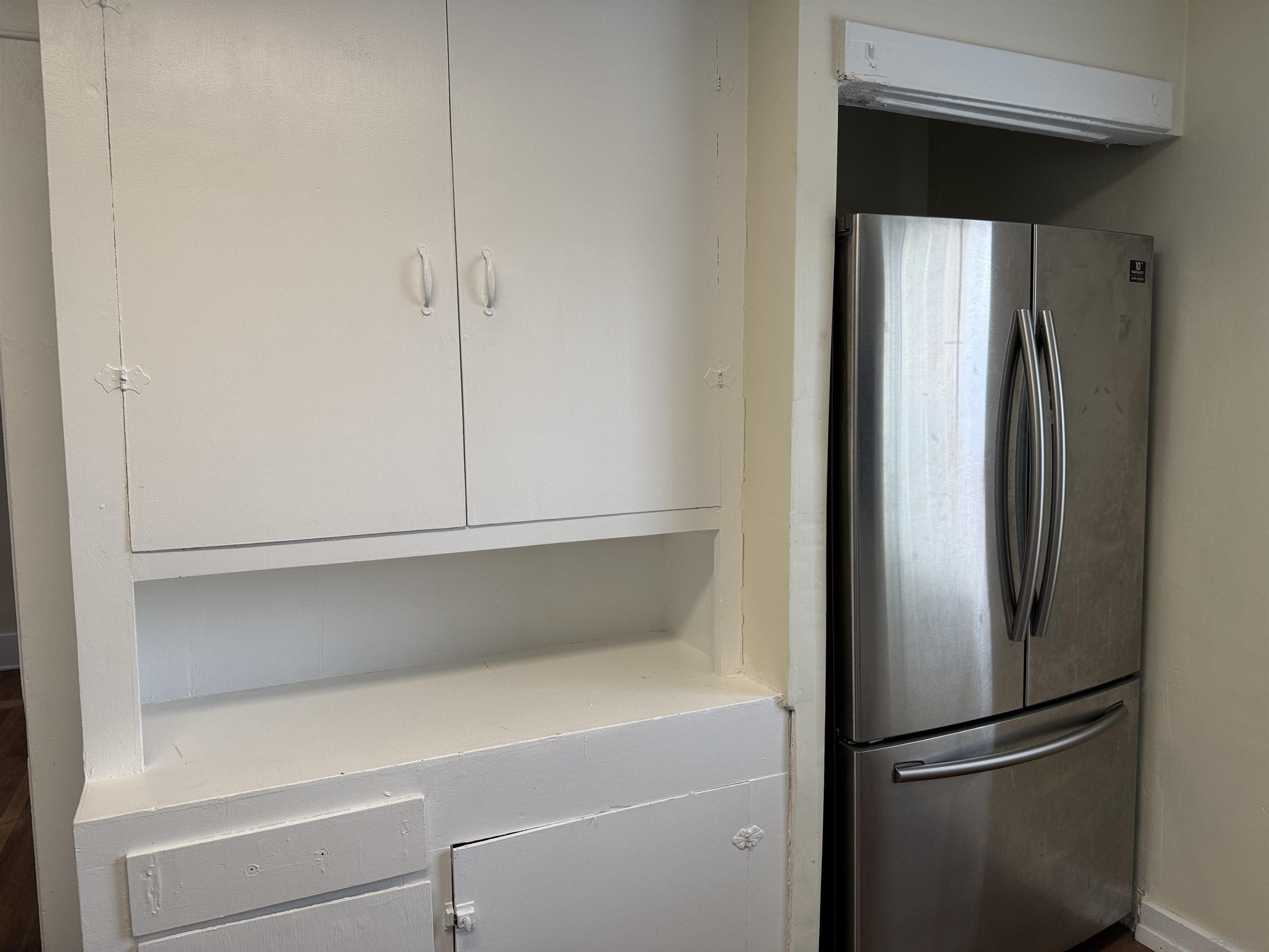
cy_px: 476
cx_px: 634
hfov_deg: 71.6
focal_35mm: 24
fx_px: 880
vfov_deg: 56.8
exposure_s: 1/120
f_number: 1.78
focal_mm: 6.76
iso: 64
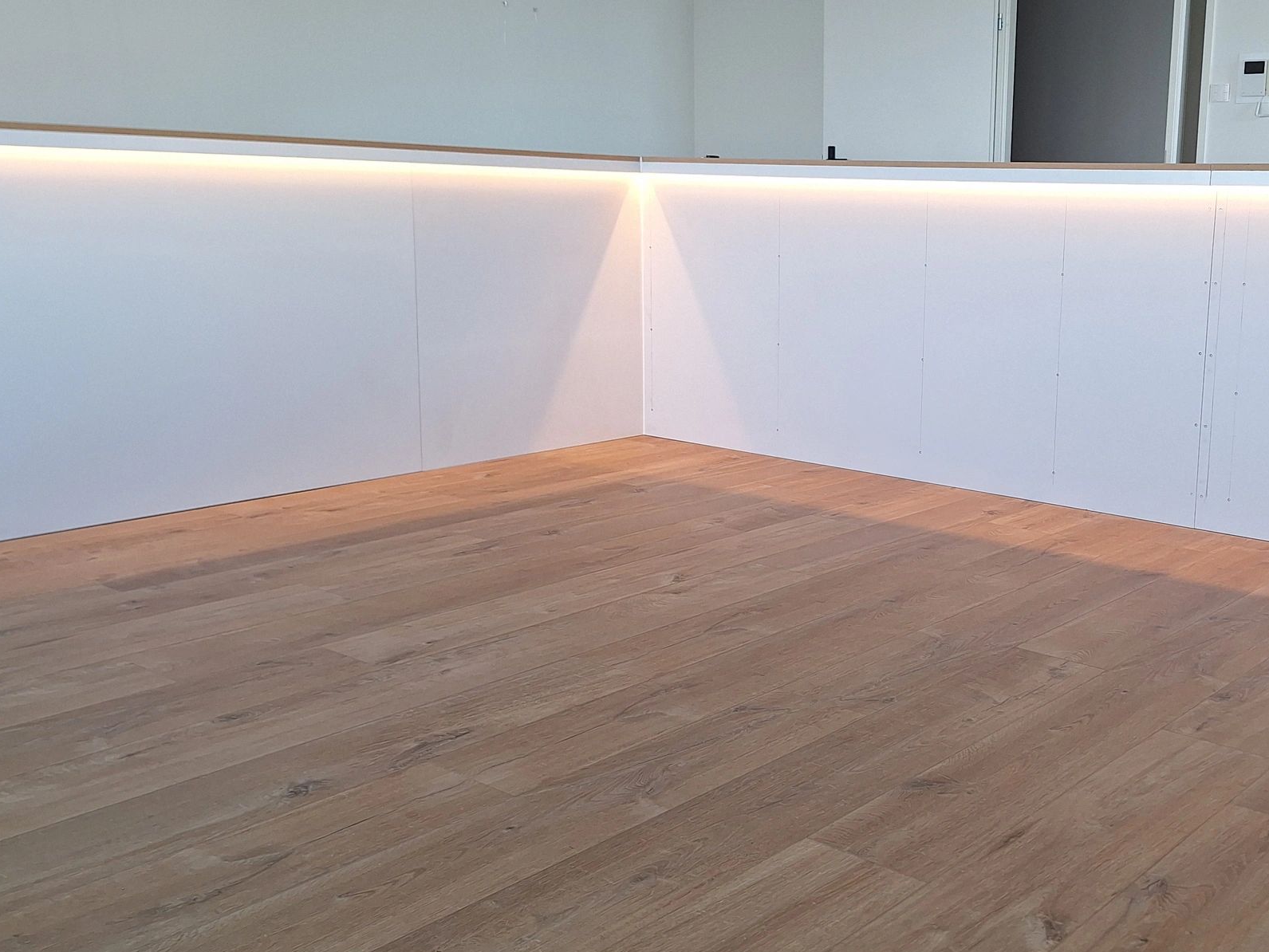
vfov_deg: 38.6
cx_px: 911
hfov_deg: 48.7
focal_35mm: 37
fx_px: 1357
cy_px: 434
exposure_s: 1/120
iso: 50
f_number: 1.8
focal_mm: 5.54
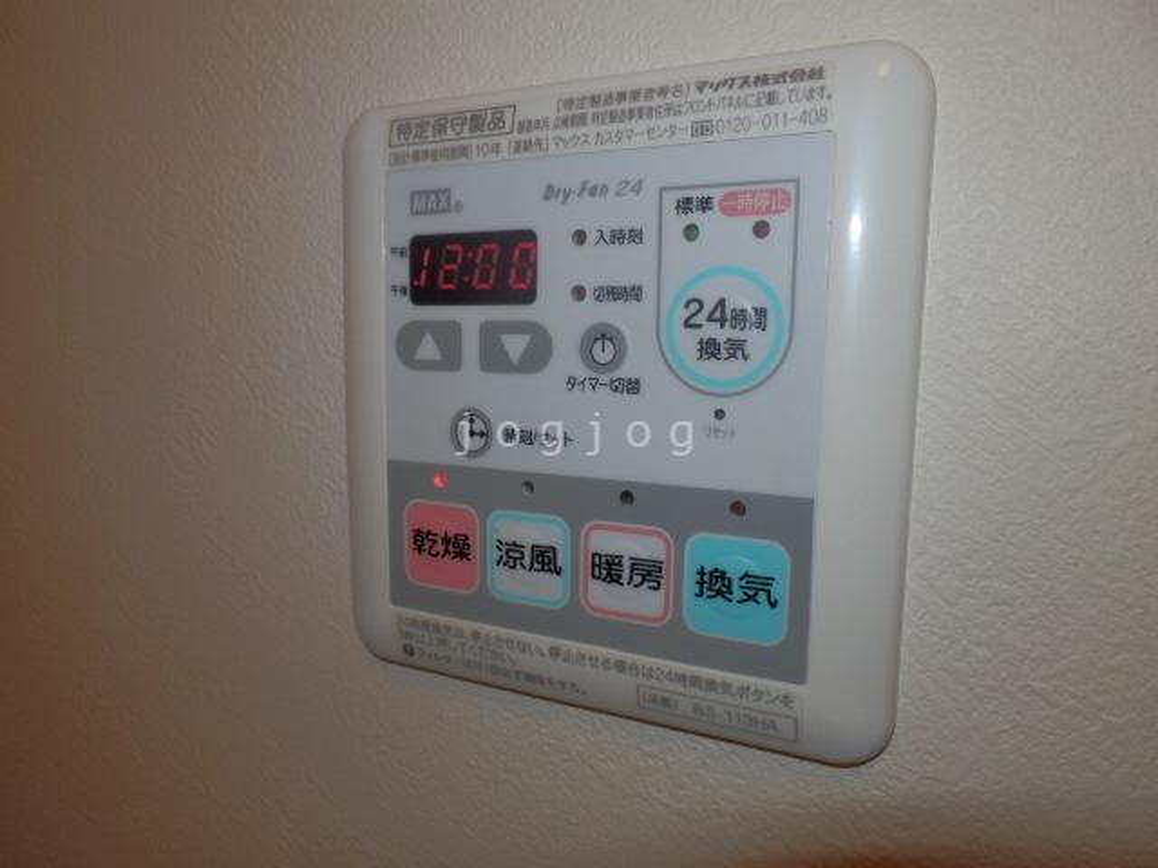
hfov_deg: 71.6
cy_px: 434
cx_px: 579
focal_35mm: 24
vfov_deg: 56.8
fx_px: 803
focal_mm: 4.2
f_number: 7.9
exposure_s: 1/30
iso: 200
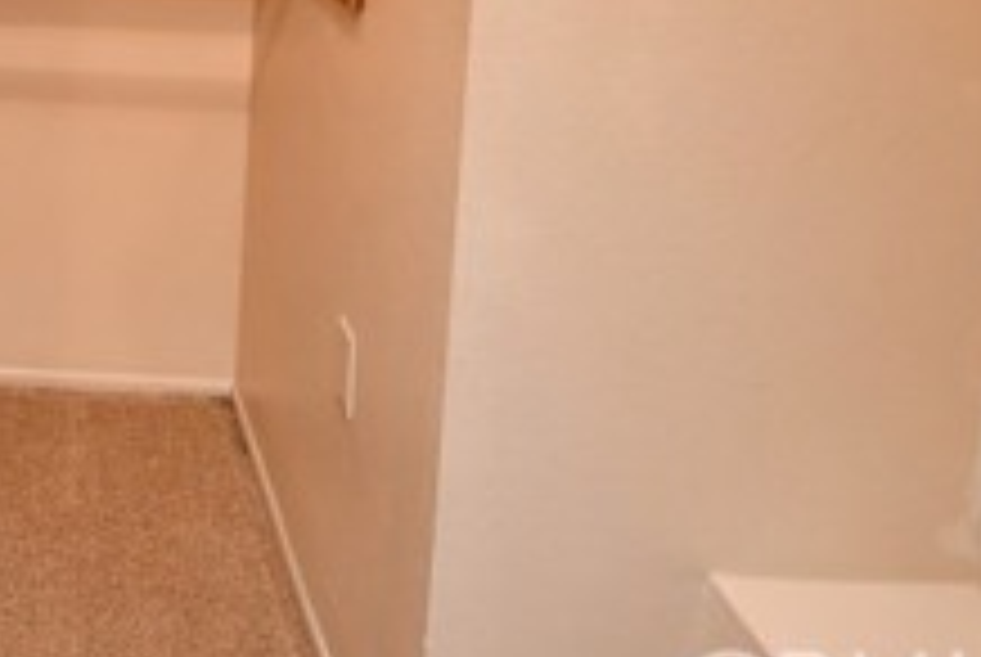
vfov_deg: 26.0
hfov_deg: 38.2
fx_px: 1201
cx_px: -54
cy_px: -205
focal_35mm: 44
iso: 1600
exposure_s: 1/60
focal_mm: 10
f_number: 4
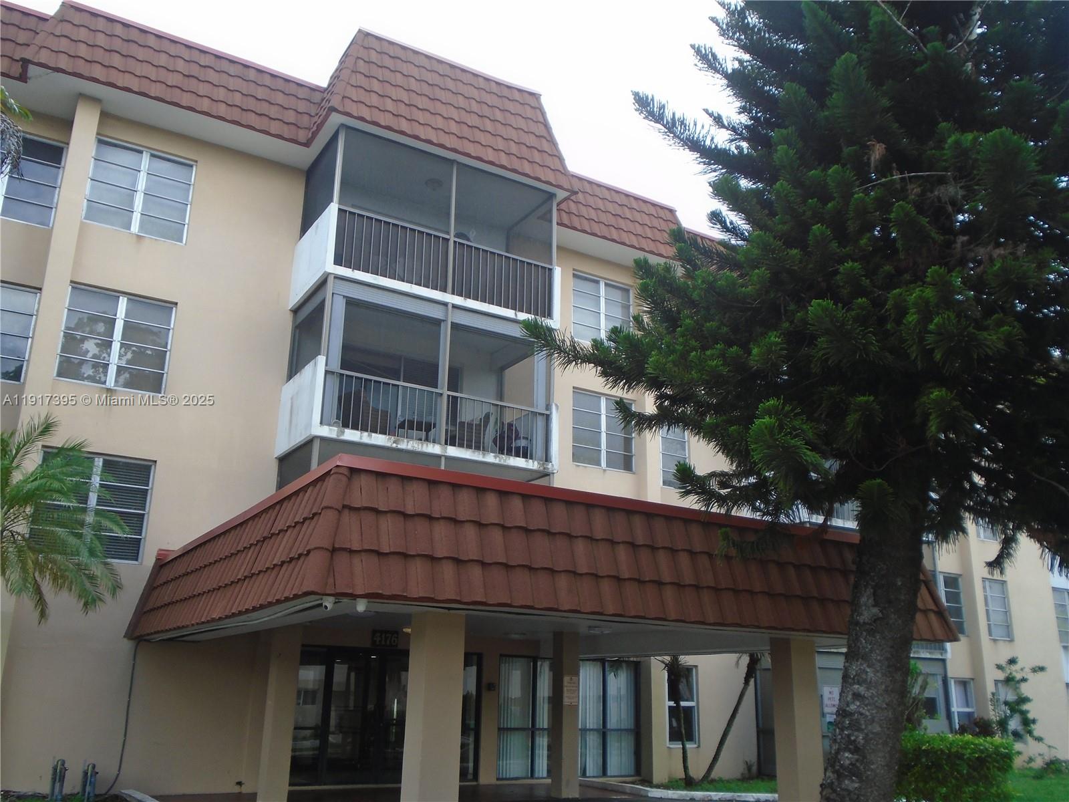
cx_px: 534
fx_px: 957
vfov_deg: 45.4
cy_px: 401
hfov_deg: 58.4
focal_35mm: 31
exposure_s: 1/250
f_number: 3.5
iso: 100
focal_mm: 5.5
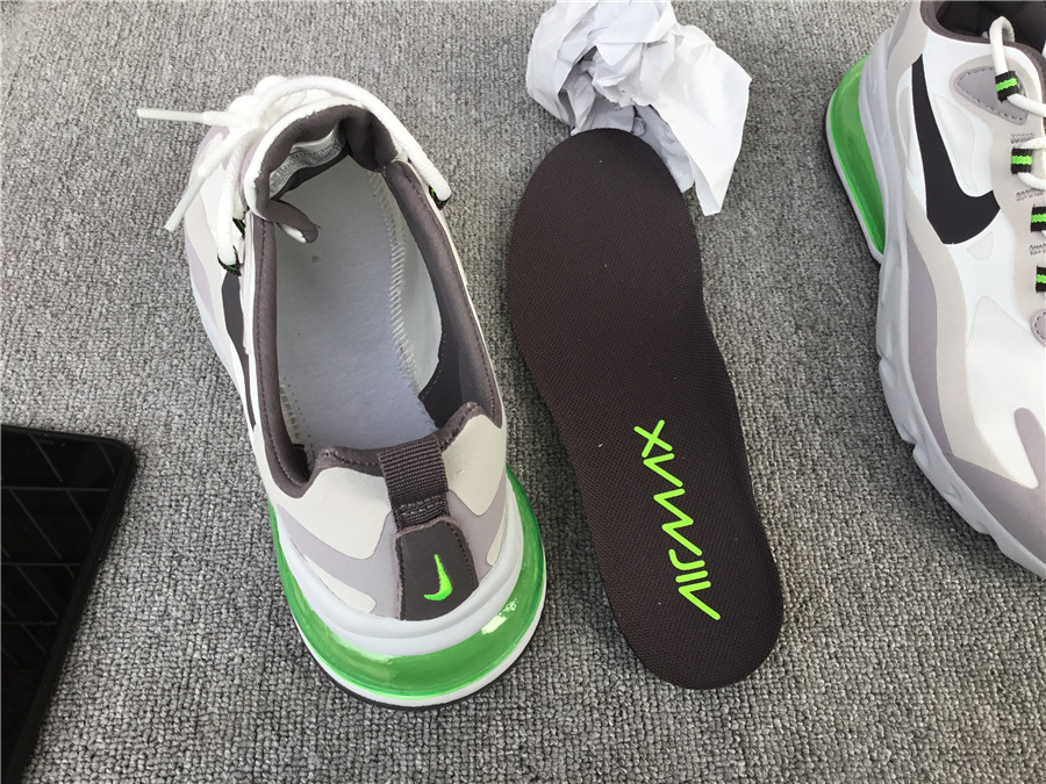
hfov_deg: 58.4
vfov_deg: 45.4
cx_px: 523
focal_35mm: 31
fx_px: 937
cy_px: 392
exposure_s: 1/193
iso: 25
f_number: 2.4
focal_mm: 3.3
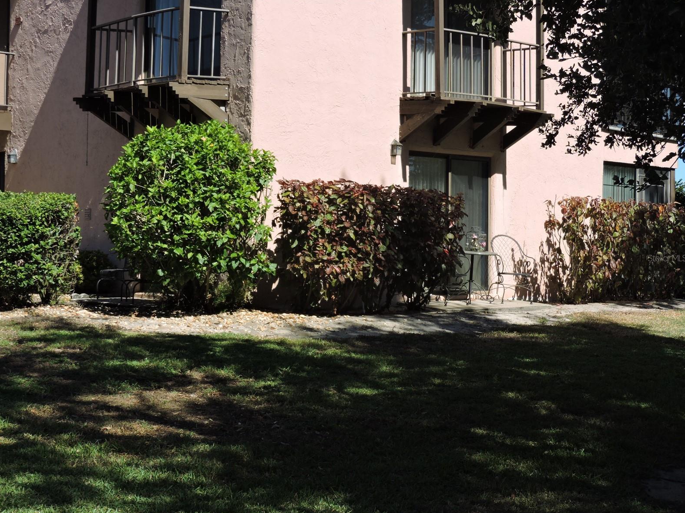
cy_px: 258
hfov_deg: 31.7
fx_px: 1207
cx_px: 341
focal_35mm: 61
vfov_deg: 24.0
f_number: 3.7
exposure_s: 1/640
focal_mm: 10.7
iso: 100
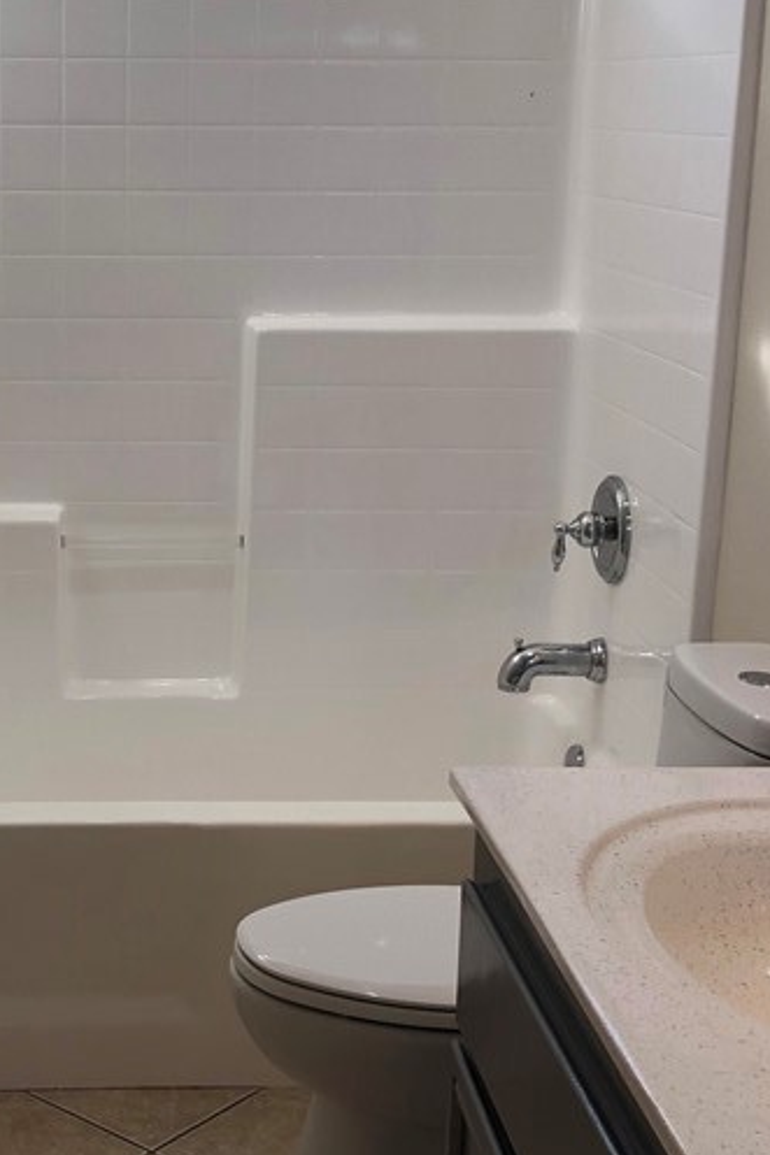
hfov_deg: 22.1
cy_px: 588
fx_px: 1926
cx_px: 86
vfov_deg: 33.4
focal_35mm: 60
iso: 40
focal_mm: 3.99
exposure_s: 1/120
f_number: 1.8
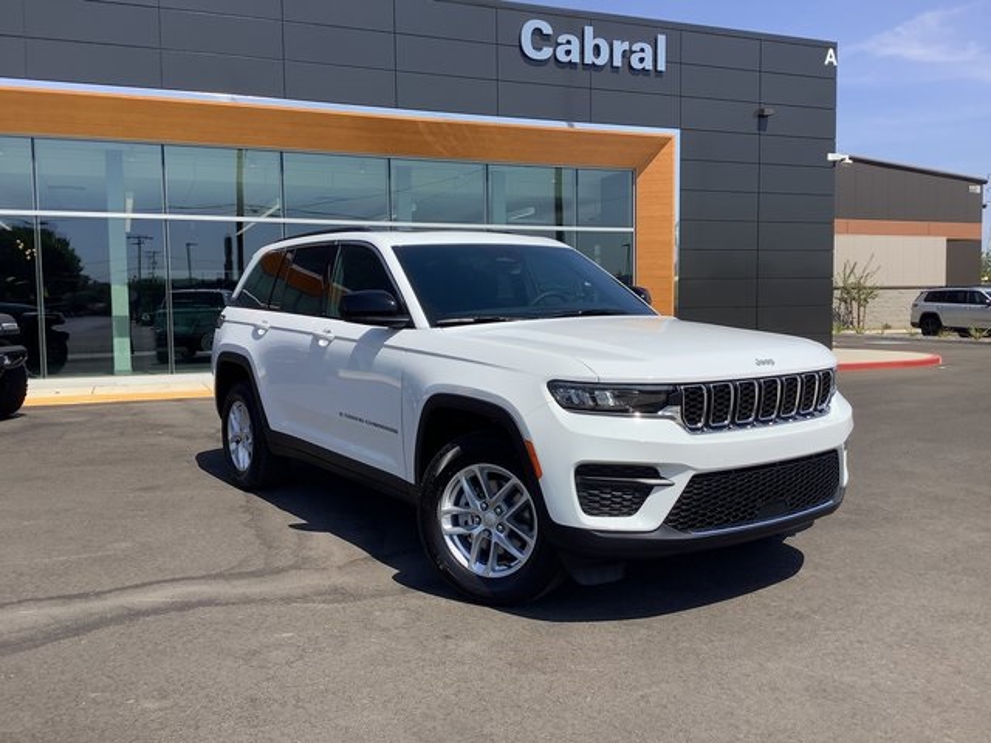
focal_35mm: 31
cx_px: 496
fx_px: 887
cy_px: 372
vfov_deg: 45.4
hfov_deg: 58.4
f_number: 2.4
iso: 25
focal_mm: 3.3
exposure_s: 1/1456
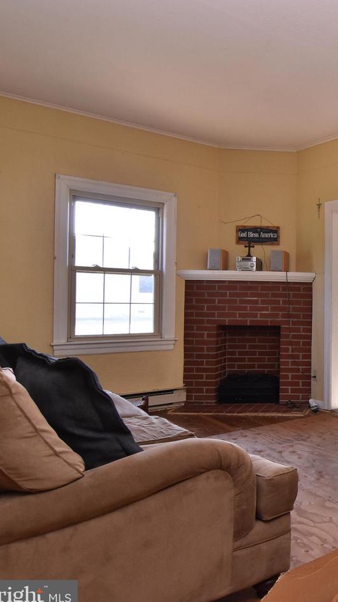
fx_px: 462
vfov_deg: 66.1
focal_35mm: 29
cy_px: 304
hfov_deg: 31.2
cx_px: 439
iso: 800
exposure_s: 1/50
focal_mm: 12
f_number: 7.1
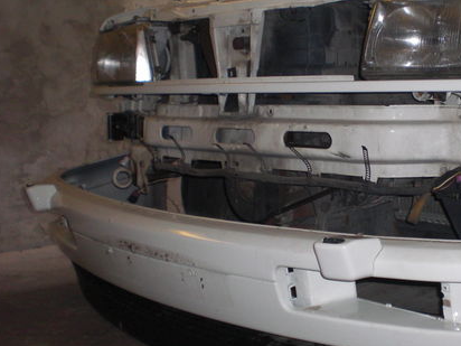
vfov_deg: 24.8
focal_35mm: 59
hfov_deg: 32.0
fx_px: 786
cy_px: 169
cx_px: 350
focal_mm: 6.3
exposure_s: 1/60
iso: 200
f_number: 3.1
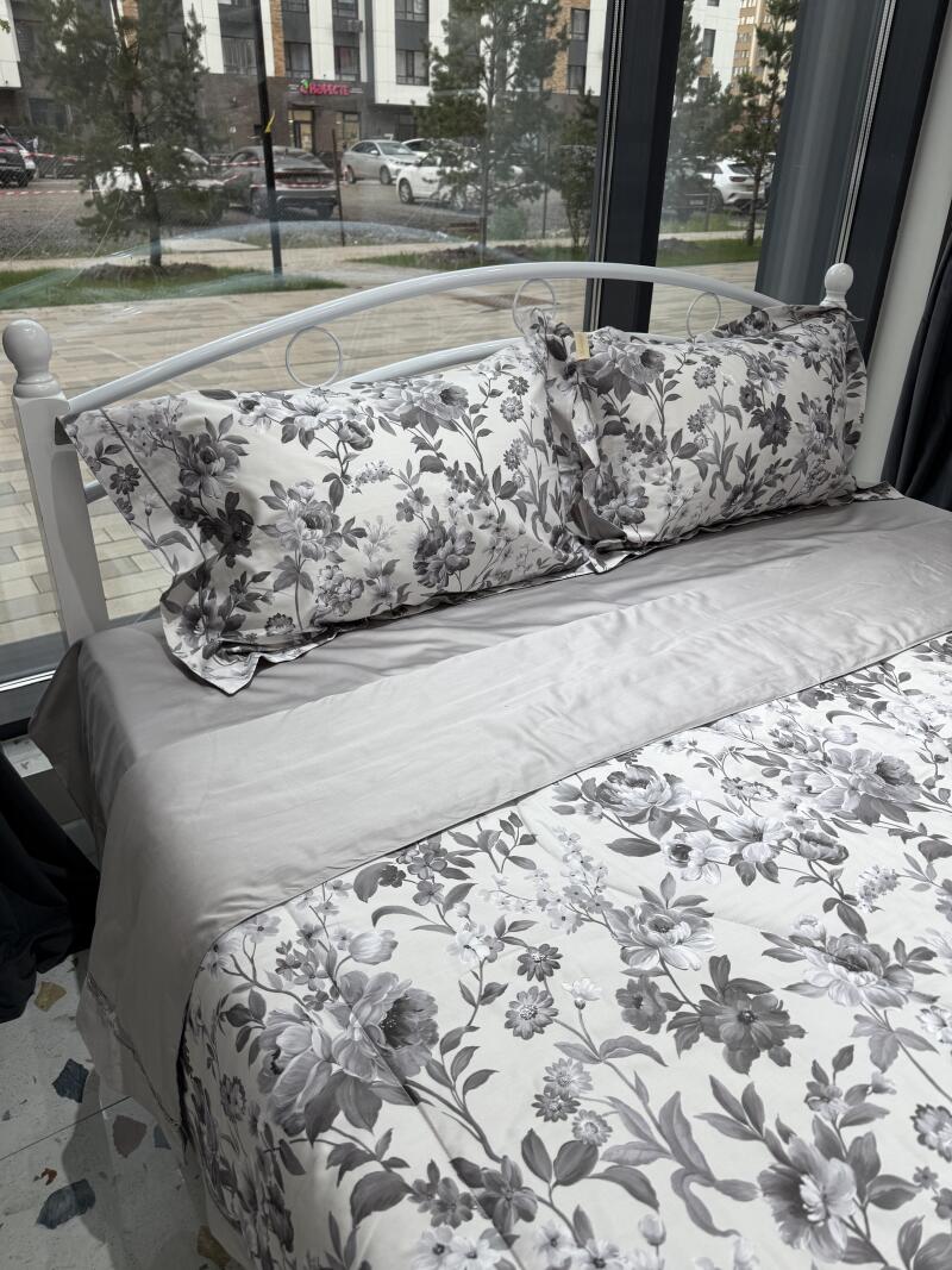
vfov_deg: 71.6
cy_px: 635
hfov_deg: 56.8
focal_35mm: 24
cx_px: 476
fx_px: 880
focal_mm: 6.76
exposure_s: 1/571
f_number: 1.78
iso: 80
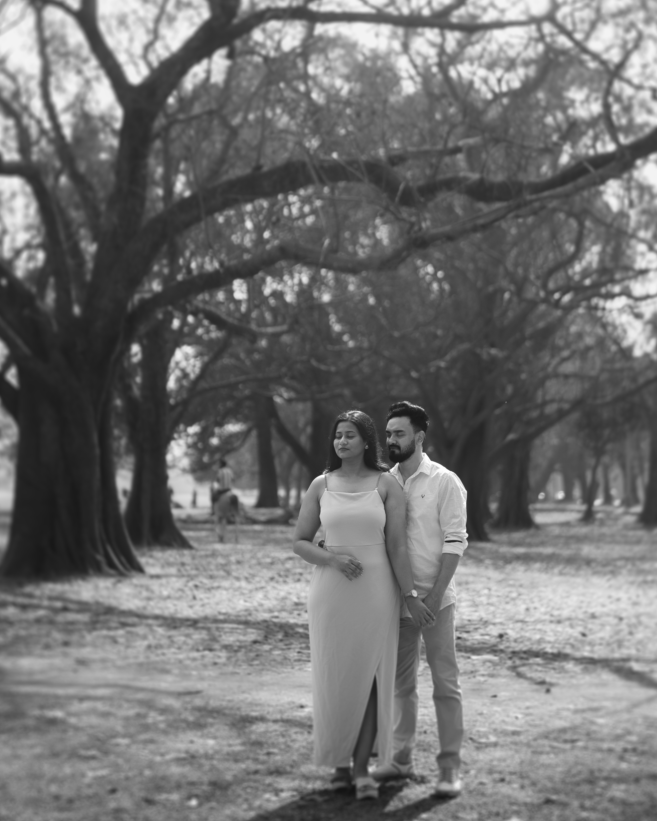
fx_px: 1604
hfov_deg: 23.1
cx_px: 349
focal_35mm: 66
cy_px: 256
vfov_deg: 28.5
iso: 100
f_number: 1.4
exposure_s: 1/2500
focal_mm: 50
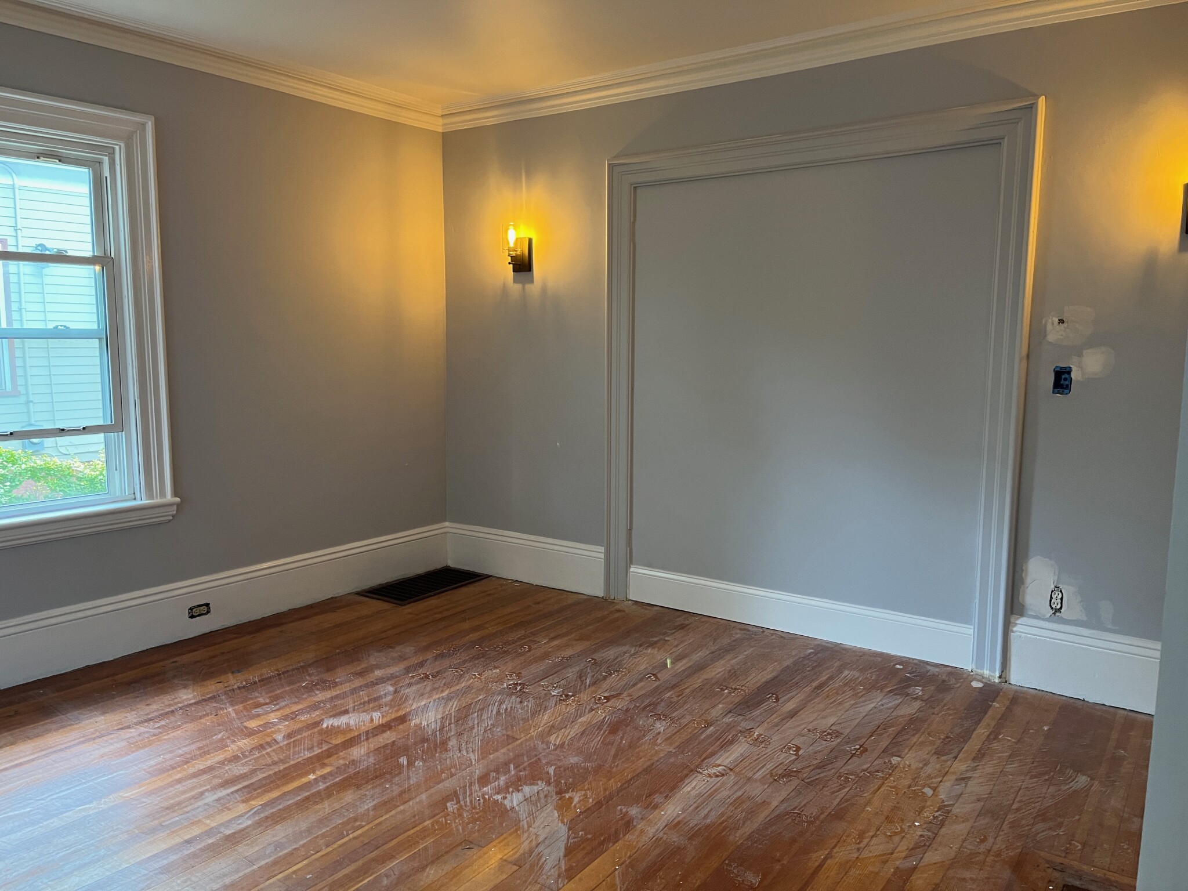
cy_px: 446
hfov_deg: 67.3
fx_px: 892
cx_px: 594
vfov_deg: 53.1
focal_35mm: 26
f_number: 1.6
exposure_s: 1/60
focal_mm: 5.1
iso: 200
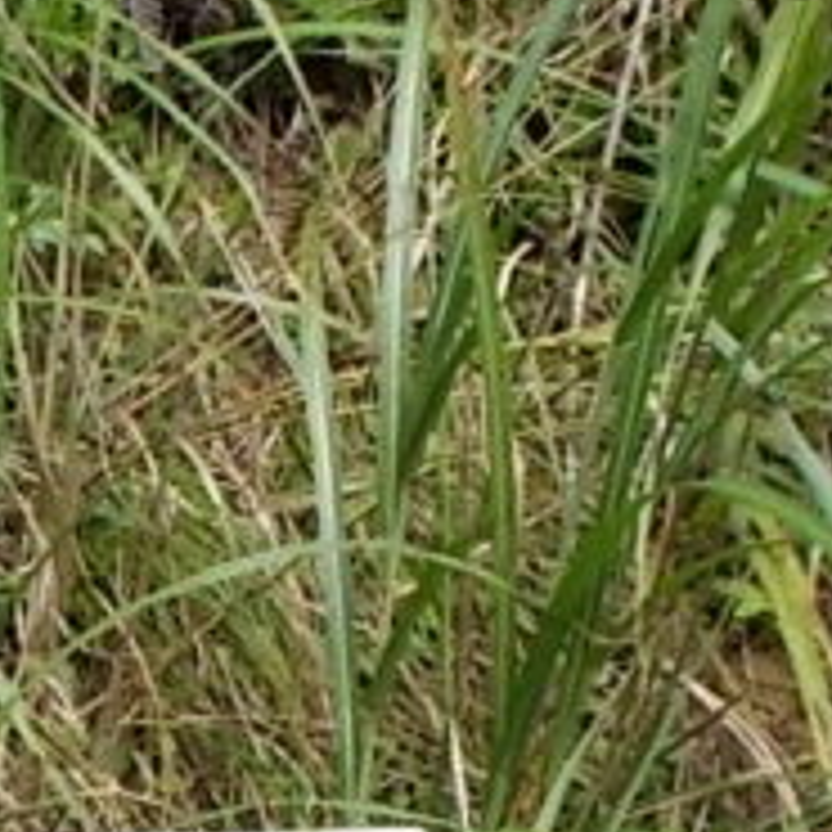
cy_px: 1115
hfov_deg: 13.1
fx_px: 3453
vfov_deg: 13.2
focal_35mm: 127
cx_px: -369
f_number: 3.2
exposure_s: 1/320
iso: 80
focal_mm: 4.6
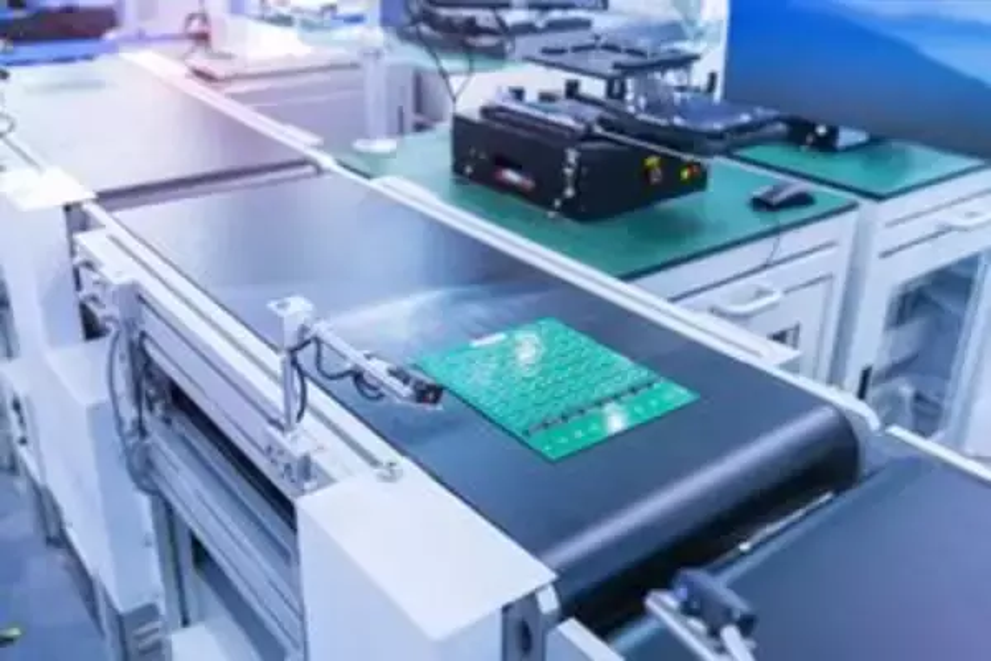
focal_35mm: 34
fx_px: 936
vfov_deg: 38.9
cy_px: 330
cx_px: 496
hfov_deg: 55.8
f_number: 5.6
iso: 5000
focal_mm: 34
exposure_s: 1/200
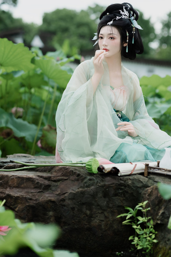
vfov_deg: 23.9
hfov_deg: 16.1
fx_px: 606
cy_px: 128
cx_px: 86
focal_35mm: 85
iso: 100
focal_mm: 85
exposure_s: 1/640
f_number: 2.8
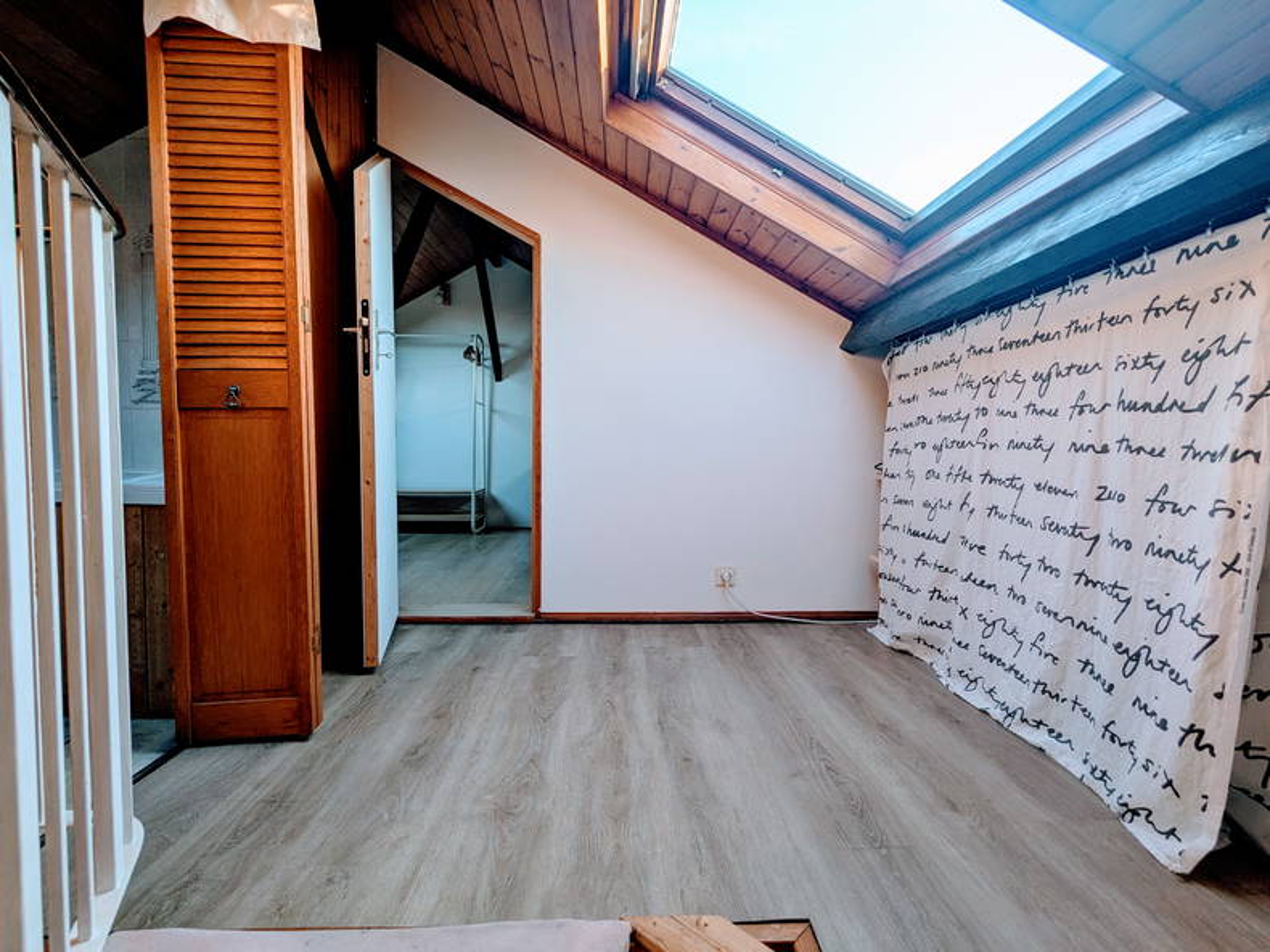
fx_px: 587
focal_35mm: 16
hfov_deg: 94.5
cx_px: 635
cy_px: 476
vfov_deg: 78.1
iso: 49
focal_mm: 2.35
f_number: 2.2
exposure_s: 1/167
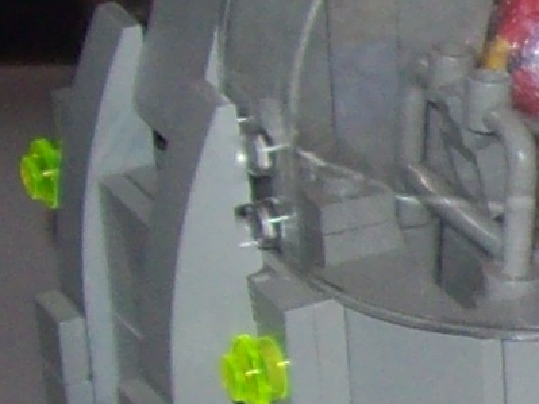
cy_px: 463
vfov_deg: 5.8
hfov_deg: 7.2
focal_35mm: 257
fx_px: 4001
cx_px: 1356
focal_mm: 6
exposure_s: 1/64
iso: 80
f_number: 2.7
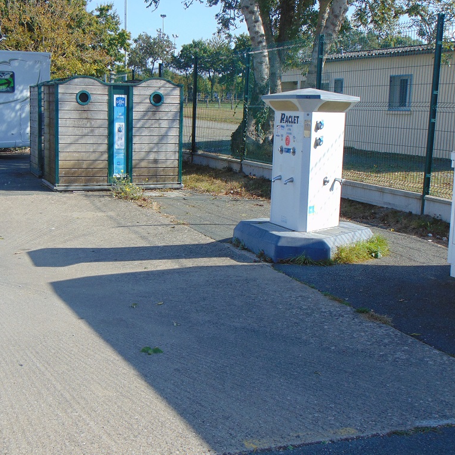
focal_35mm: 50
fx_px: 744
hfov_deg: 33.7
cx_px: 151
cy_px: 228
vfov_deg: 34.0
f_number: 3.3
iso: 80
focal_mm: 7.6
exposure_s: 1/640
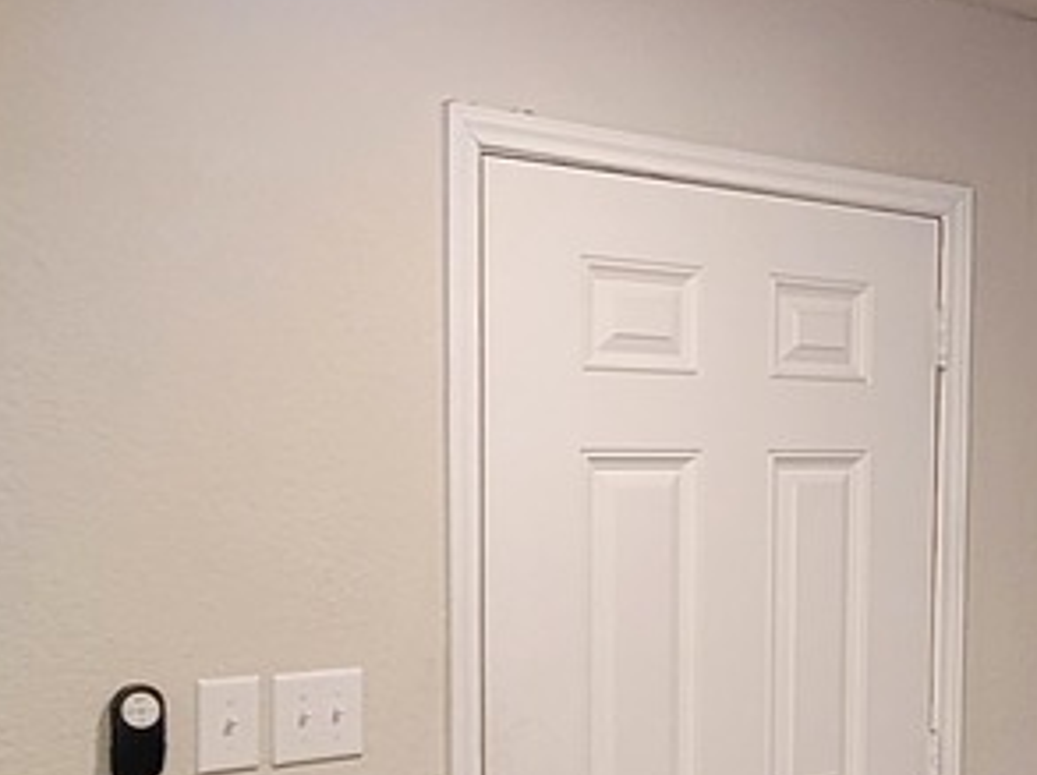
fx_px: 1915
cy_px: 587
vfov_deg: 22.7
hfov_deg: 23.9
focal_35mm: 64
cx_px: 1557
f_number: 2.2
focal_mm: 2.2
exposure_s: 1/40
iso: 320
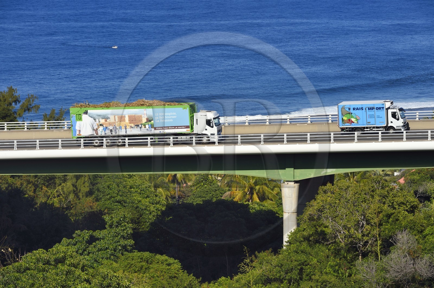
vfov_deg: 8.6
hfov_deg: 12.8
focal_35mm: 160
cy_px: 144
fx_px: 1927
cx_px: 217
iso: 200
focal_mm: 160
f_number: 11
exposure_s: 1/400
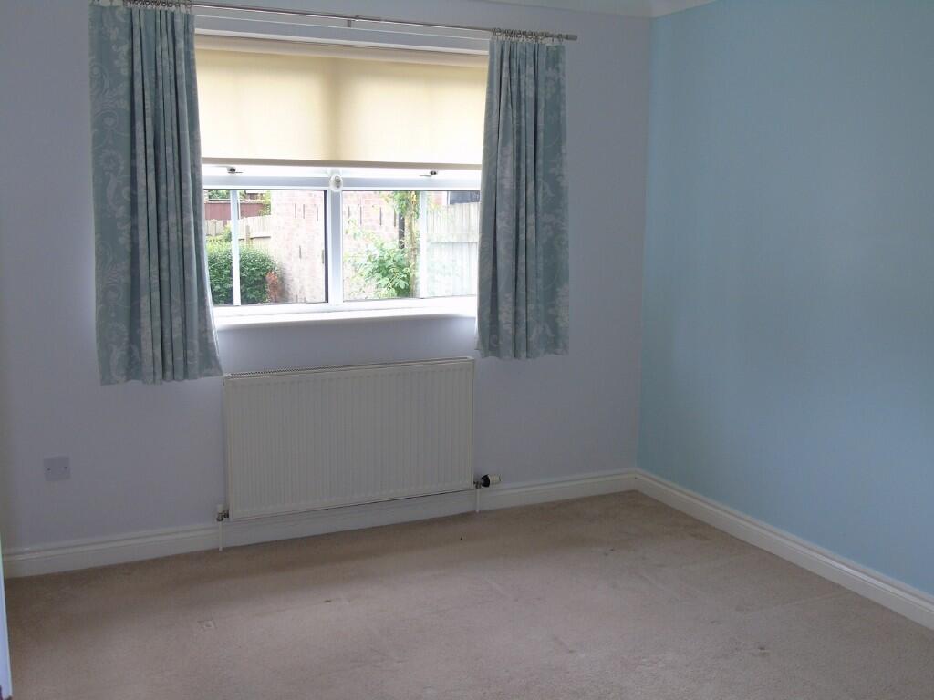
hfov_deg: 54.0
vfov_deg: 41.8
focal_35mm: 34
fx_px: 917
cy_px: 350
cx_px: 467
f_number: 3.8
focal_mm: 6.1
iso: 80
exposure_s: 1/40
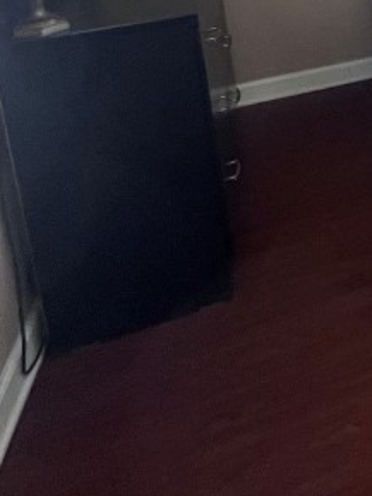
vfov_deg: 33.6
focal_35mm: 46
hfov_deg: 22.8
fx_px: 659
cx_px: 614
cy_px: -98
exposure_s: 1/60
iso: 250
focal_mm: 1.57
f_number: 1.8
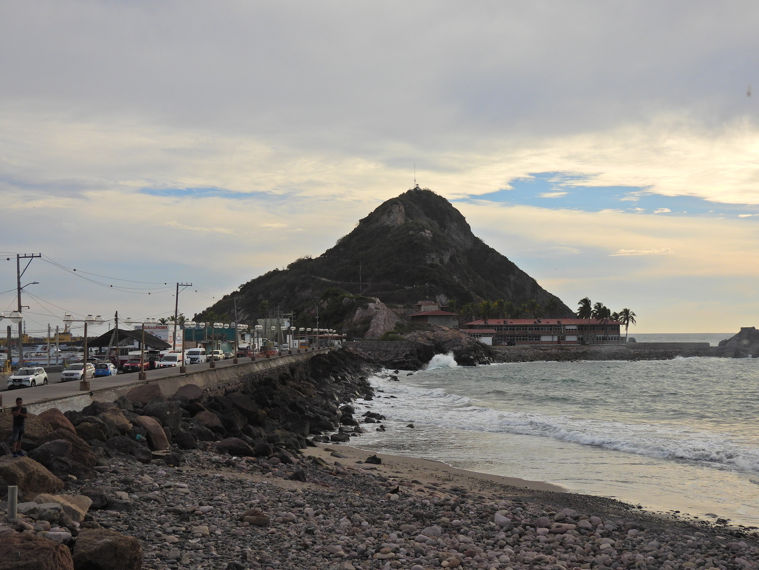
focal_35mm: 47
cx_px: 380
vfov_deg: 30.9
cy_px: 285
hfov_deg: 40.4
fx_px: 1031
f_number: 3.2
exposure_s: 1/250
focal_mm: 8.4
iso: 100
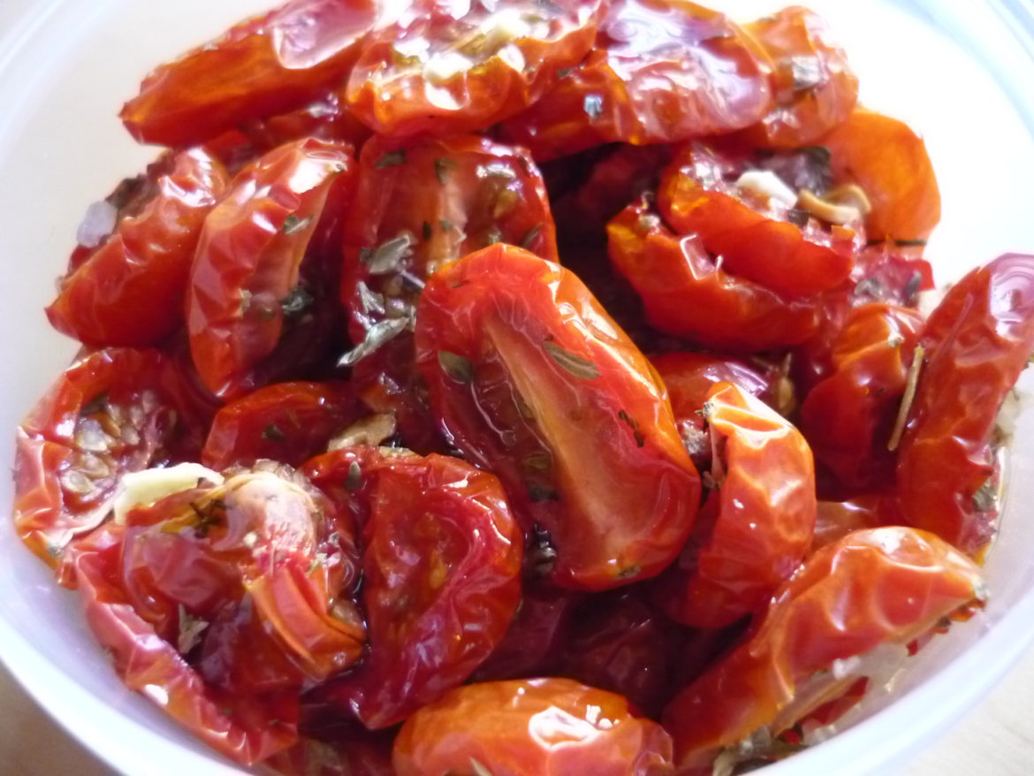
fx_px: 986
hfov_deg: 55.3
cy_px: 388
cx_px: 517
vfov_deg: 43.0
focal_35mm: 33
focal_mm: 5.5
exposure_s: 1/20
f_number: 2.8
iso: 800
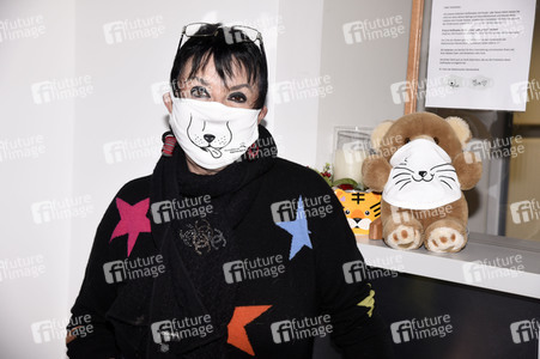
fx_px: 1049
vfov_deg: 19.4
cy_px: 180
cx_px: 270
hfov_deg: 28.9
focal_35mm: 70
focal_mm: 70
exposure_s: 1/160
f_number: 6.3
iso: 1000
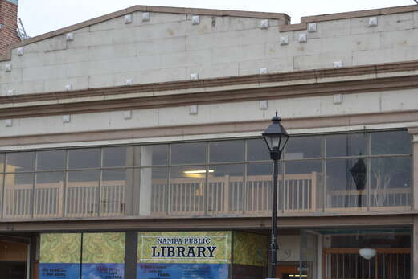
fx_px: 964
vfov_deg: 16.4
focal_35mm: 83
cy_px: 181
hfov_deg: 24.5
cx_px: 204
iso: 400
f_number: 5
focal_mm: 36
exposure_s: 1/50
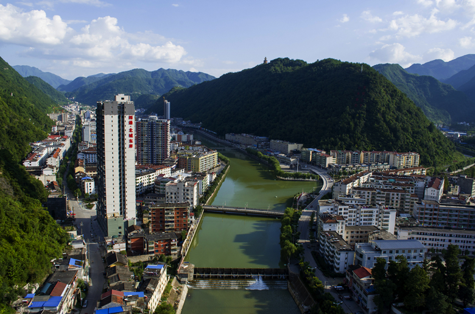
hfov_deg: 67.5
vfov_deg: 47.7
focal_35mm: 27
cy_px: 157
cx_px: 238
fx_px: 355
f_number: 11
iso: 200
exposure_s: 1/125
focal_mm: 18
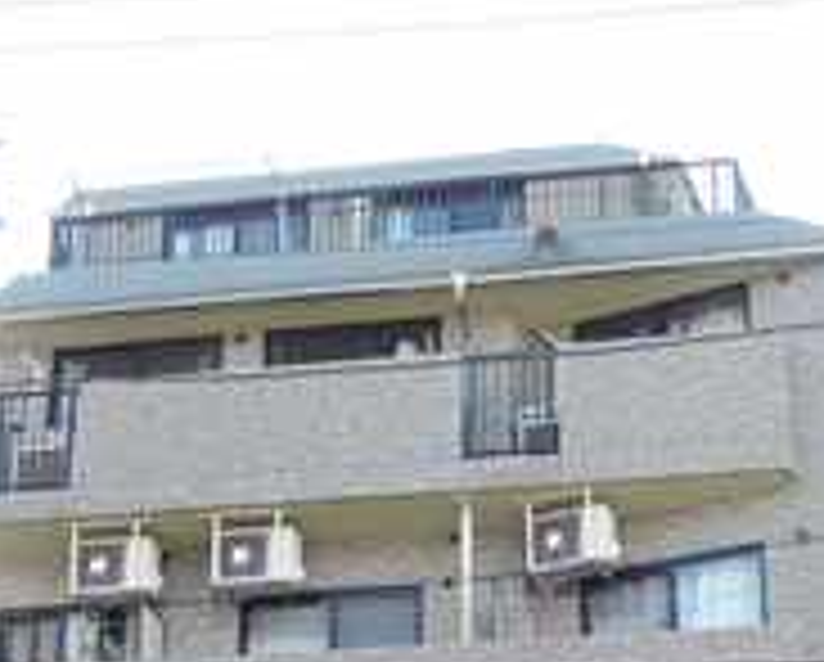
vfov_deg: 21.3
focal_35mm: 66
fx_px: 1612
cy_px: 829
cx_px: 513
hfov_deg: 28.6
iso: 80
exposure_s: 1/100
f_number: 3.2
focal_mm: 6.6
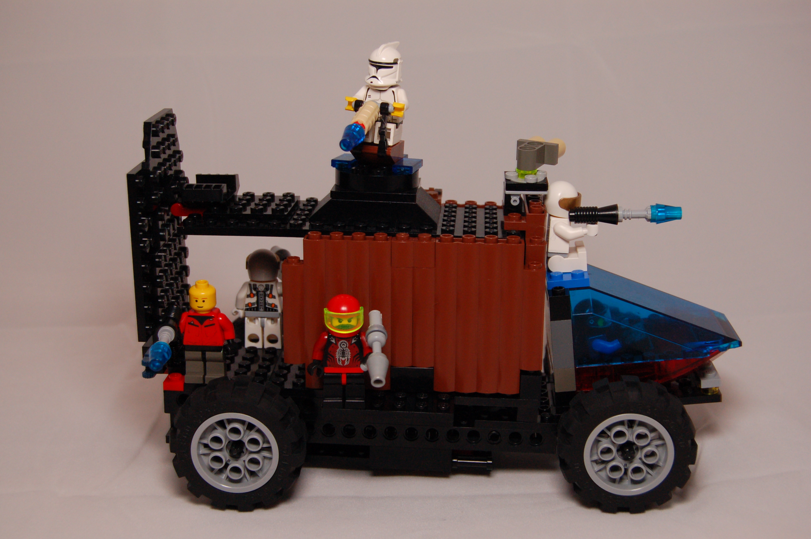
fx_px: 1148
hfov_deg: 38.9
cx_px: 406
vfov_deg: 26.4
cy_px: 270
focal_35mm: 51
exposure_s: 1/60
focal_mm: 34
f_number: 5.6
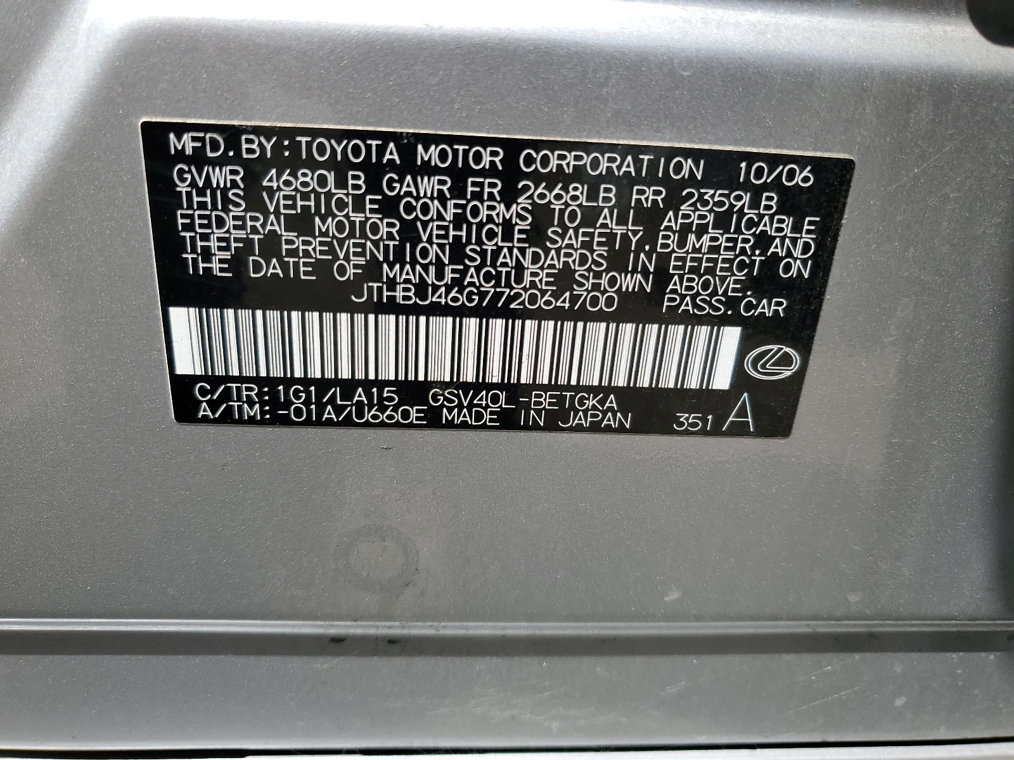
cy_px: 380
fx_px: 762
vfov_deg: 53.1
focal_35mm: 26
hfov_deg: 67.3
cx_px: 507
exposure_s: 1/1250
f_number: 1.5
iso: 50
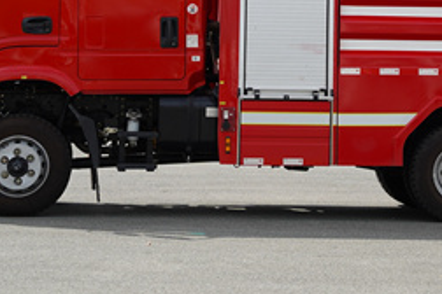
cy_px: -29
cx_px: 332
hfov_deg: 12.9
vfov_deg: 8.6
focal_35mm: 159
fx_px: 1952
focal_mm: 50
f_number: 3.5
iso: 100
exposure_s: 1/1000
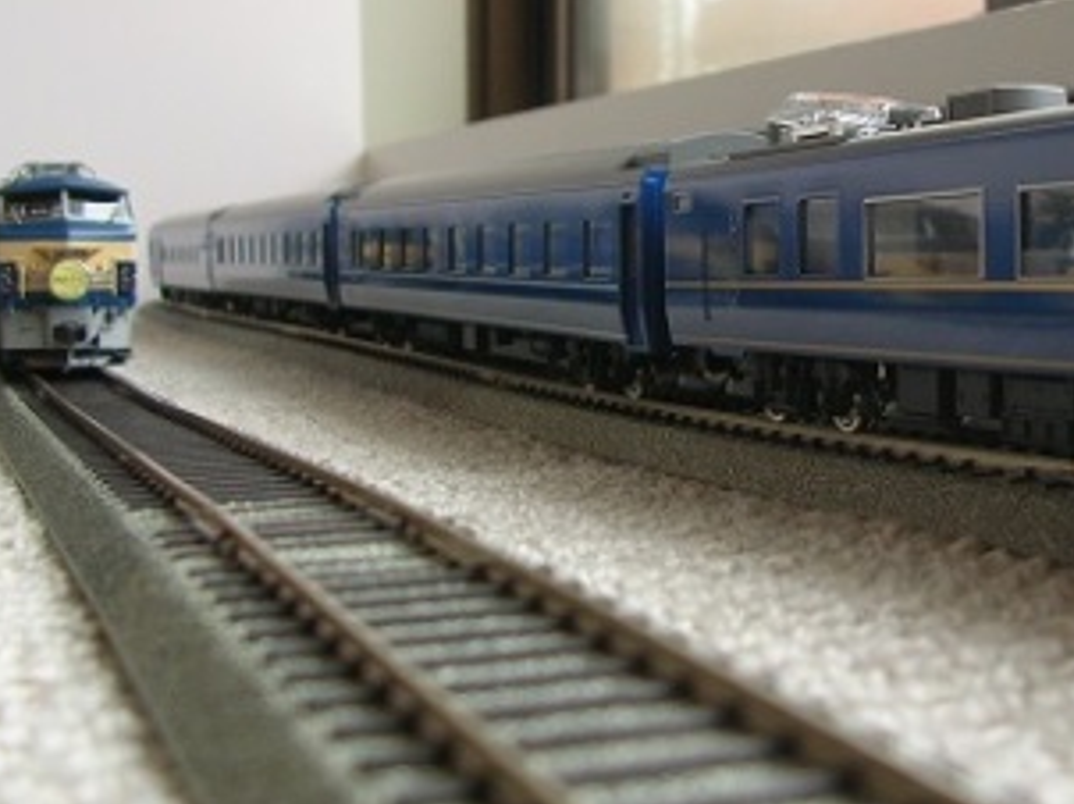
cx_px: 843
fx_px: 1798
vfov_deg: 25.0
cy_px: 238
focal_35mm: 58
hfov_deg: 32.4
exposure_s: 1/28.8
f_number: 2.8
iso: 50
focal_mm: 5.8
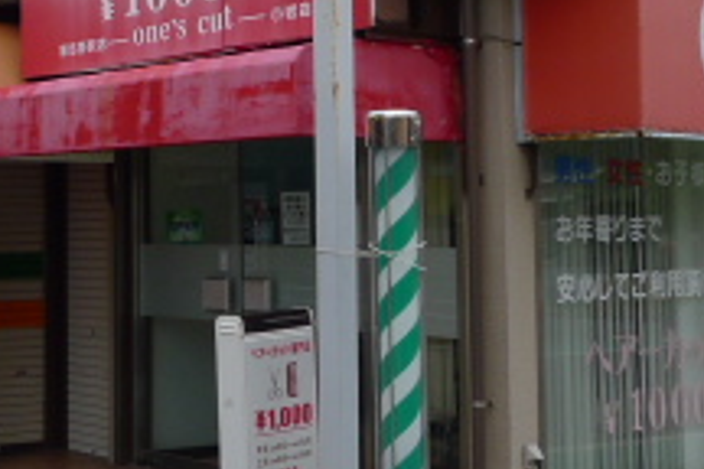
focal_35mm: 74
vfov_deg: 18.3
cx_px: -121
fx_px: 1447
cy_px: 111
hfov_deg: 24.9
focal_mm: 5.1
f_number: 4
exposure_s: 1/640
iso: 80
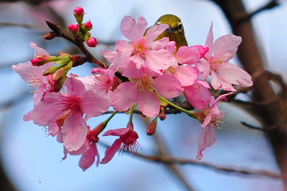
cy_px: 96
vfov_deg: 6.9
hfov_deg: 10.3
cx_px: 144
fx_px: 1594
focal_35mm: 200
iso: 200
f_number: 3.2
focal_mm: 200
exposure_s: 1/1000
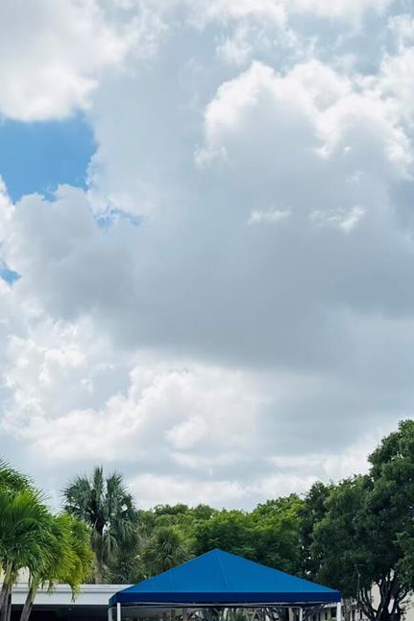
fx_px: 1363
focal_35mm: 79
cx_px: 206
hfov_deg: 17.3
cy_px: 728
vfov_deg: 23.6
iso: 80
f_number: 1.78
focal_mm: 6.76
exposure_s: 1/2041
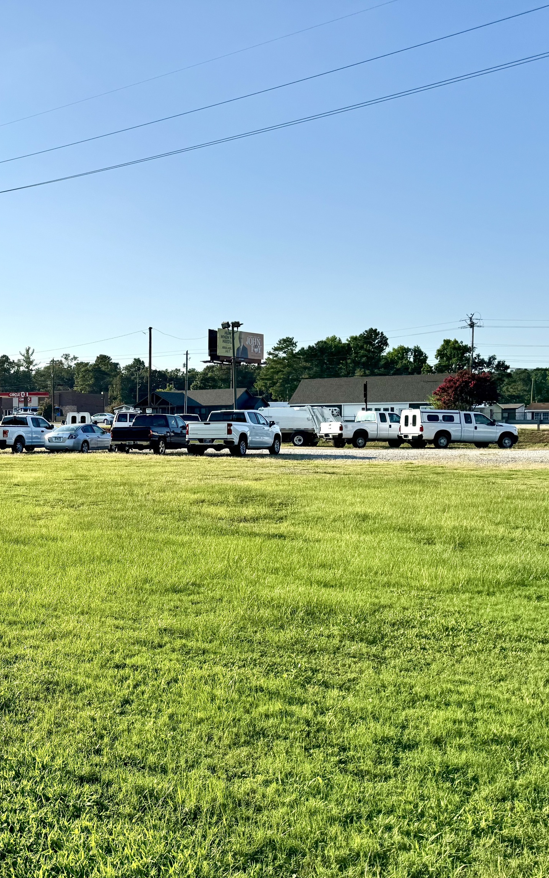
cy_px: 439
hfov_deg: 34.4
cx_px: 19
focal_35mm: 34
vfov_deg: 56.7
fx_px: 814
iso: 80
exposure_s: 1/9009
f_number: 1.78
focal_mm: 6.76
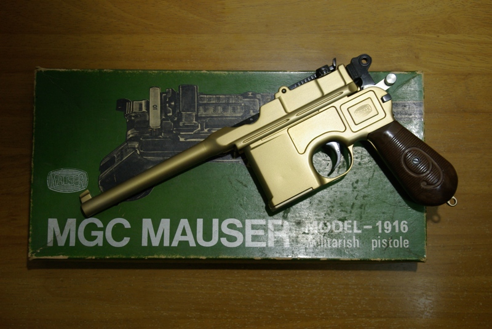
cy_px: 164
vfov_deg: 25.8
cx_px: 246
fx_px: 718
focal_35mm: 52
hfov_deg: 37.8
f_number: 4.5
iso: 400
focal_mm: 35
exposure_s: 1/30
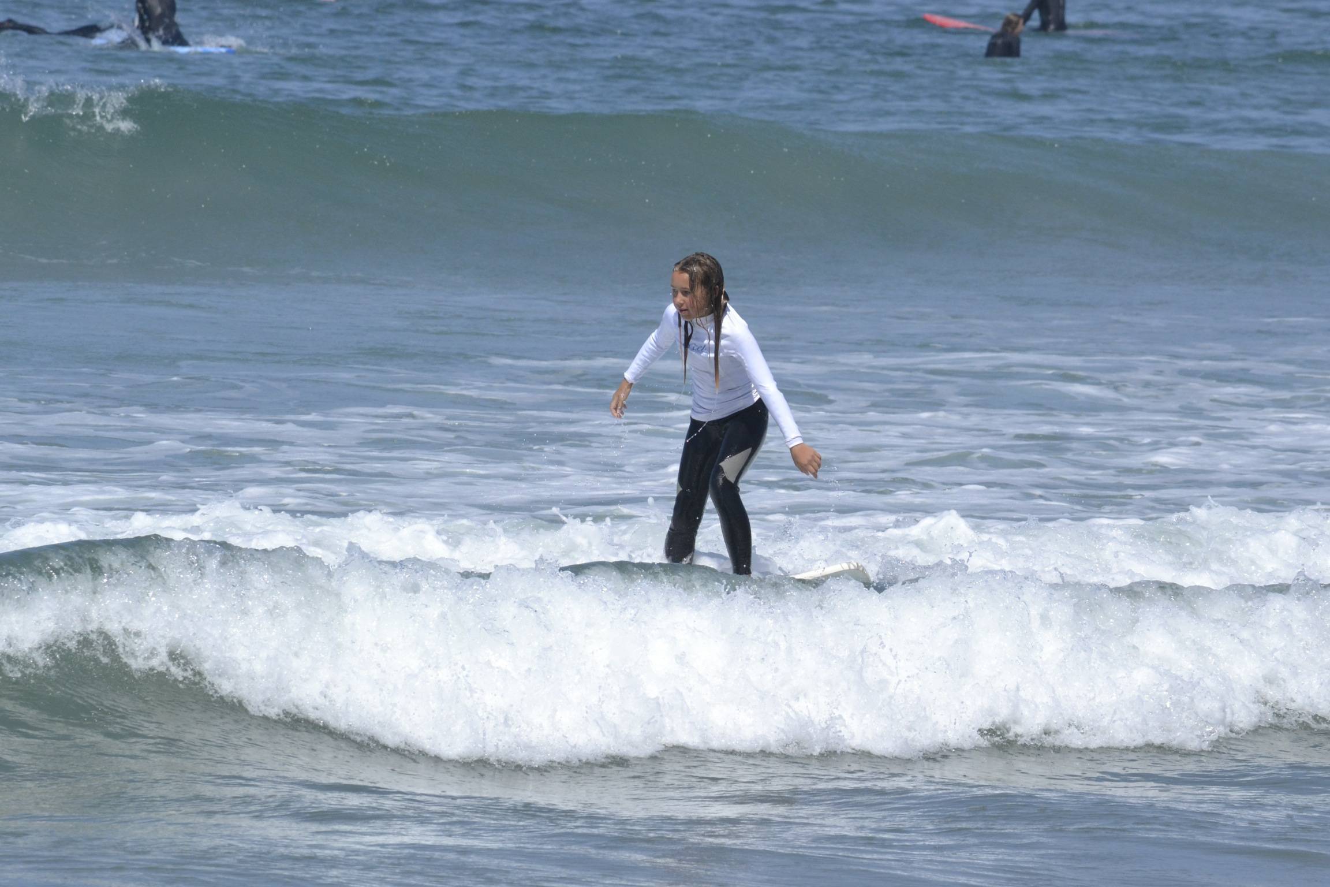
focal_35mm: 450
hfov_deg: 4.6
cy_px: 444
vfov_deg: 3.1
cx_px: 665
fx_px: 16624
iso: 800
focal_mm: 300
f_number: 13
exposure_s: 1/1600
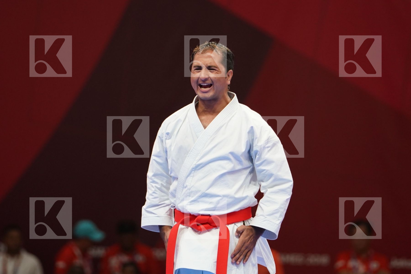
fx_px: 4658
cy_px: 137
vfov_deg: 3.4
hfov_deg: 5.1
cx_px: 206
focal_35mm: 408
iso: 2000
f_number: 4
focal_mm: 272
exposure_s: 1/500
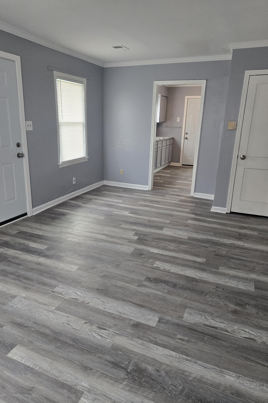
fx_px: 268
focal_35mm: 24
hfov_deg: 53.1
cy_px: 201
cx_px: 128
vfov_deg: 73.7
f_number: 1.8
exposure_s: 1/120
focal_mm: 5.4
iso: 200
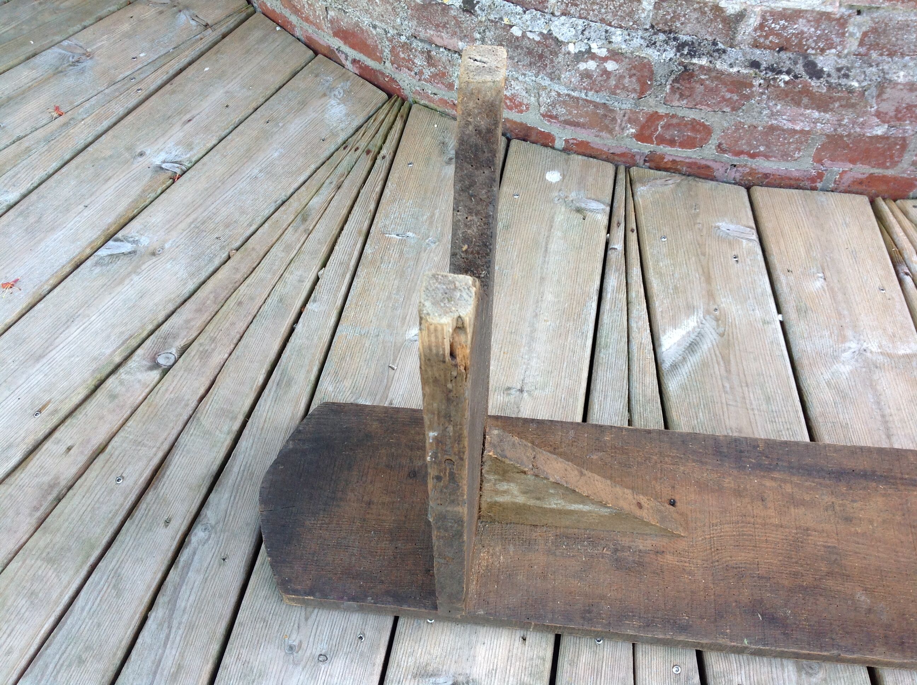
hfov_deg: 52.7
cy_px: 342
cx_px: 458
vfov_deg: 40.6
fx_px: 926
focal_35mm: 35
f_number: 2.4
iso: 64
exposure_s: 1/120
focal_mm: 4.28
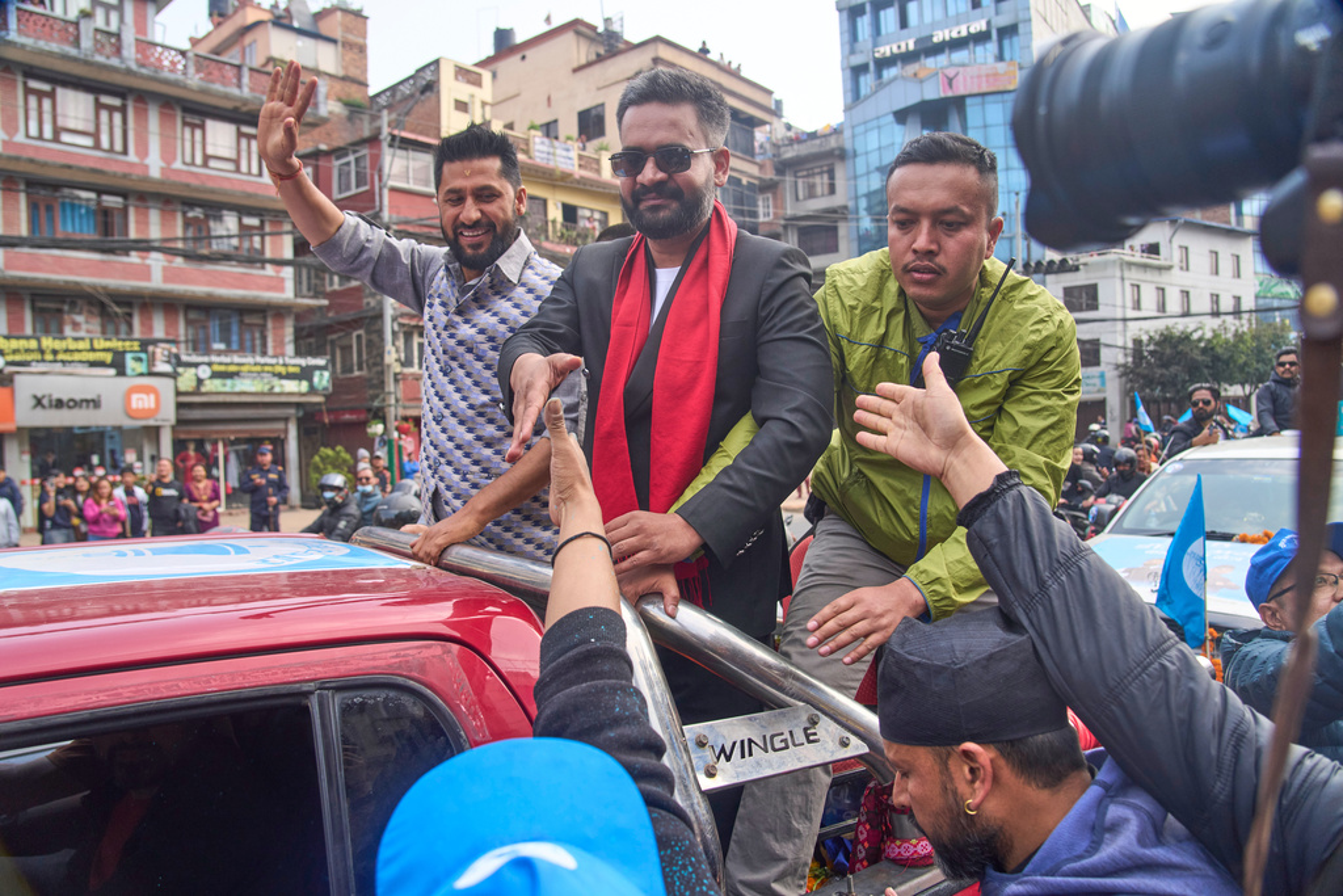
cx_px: 672
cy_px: 448
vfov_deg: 53.1
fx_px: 895
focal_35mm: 24
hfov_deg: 73.7
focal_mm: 24
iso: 400
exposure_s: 1/800
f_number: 4.5
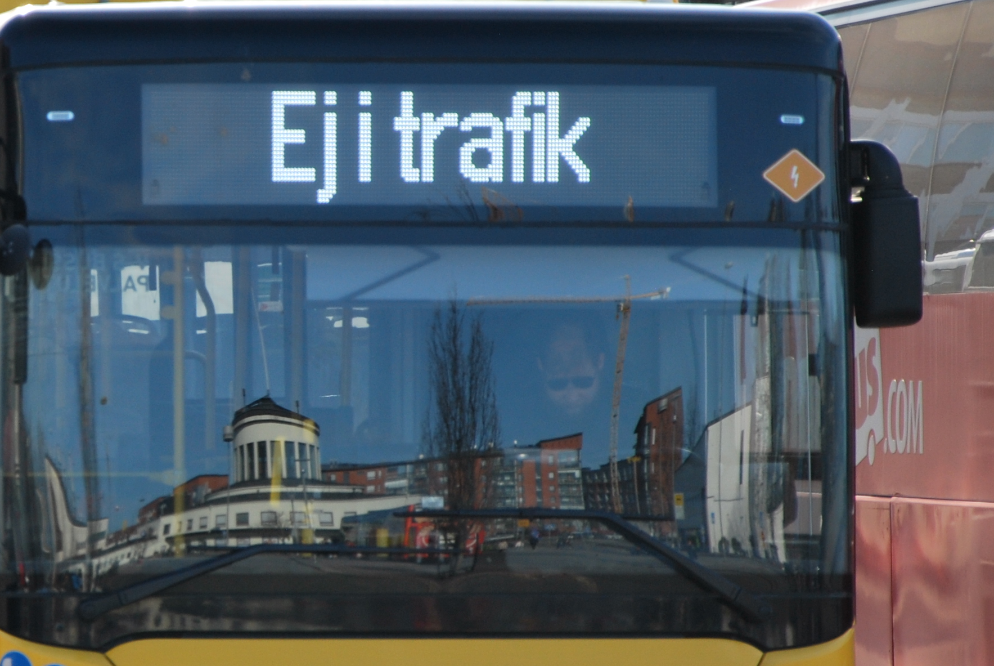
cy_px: 354
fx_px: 9540
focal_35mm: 345
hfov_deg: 6.0
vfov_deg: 4.0
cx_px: 62
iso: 200
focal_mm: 105
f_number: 5.6
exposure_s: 1/400
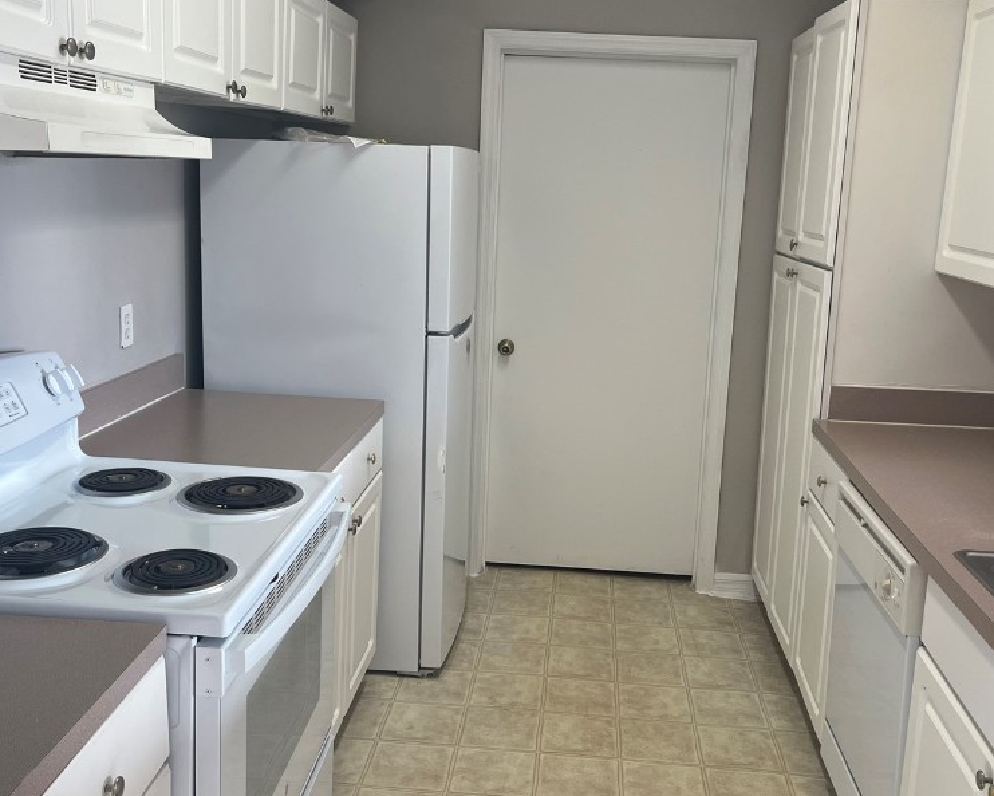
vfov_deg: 42.2
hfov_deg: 51.5
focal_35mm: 35
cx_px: 501
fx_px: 1030
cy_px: 359
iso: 64
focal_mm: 5.1
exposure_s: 1/120
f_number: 1.6
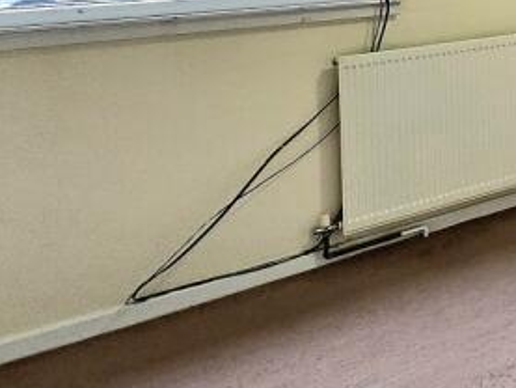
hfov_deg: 31.5
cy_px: -60
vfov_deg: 27.2
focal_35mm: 48
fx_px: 716
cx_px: 654
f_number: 2.2
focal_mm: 2.2
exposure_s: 1/100
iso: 250
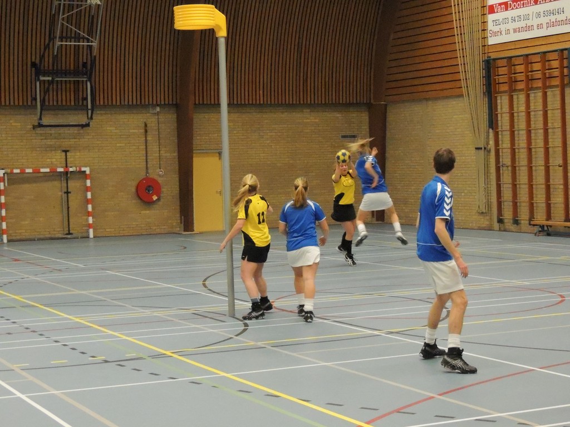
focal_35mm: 75
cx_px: 285
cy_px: 214
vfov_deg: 19.6
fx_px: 1235
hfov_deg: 26.0
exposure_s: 1/100
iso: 3200
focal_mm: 13.3
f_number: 4.4
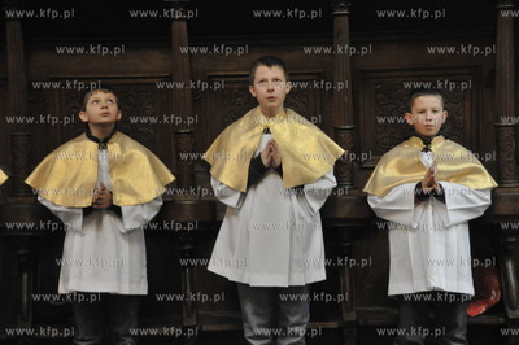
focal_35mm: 120
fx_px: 1729
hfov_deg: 17.1
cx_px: 260
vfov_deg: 11.4
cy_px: 172
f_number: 5
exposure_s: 1/13
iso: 1600
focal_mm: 80
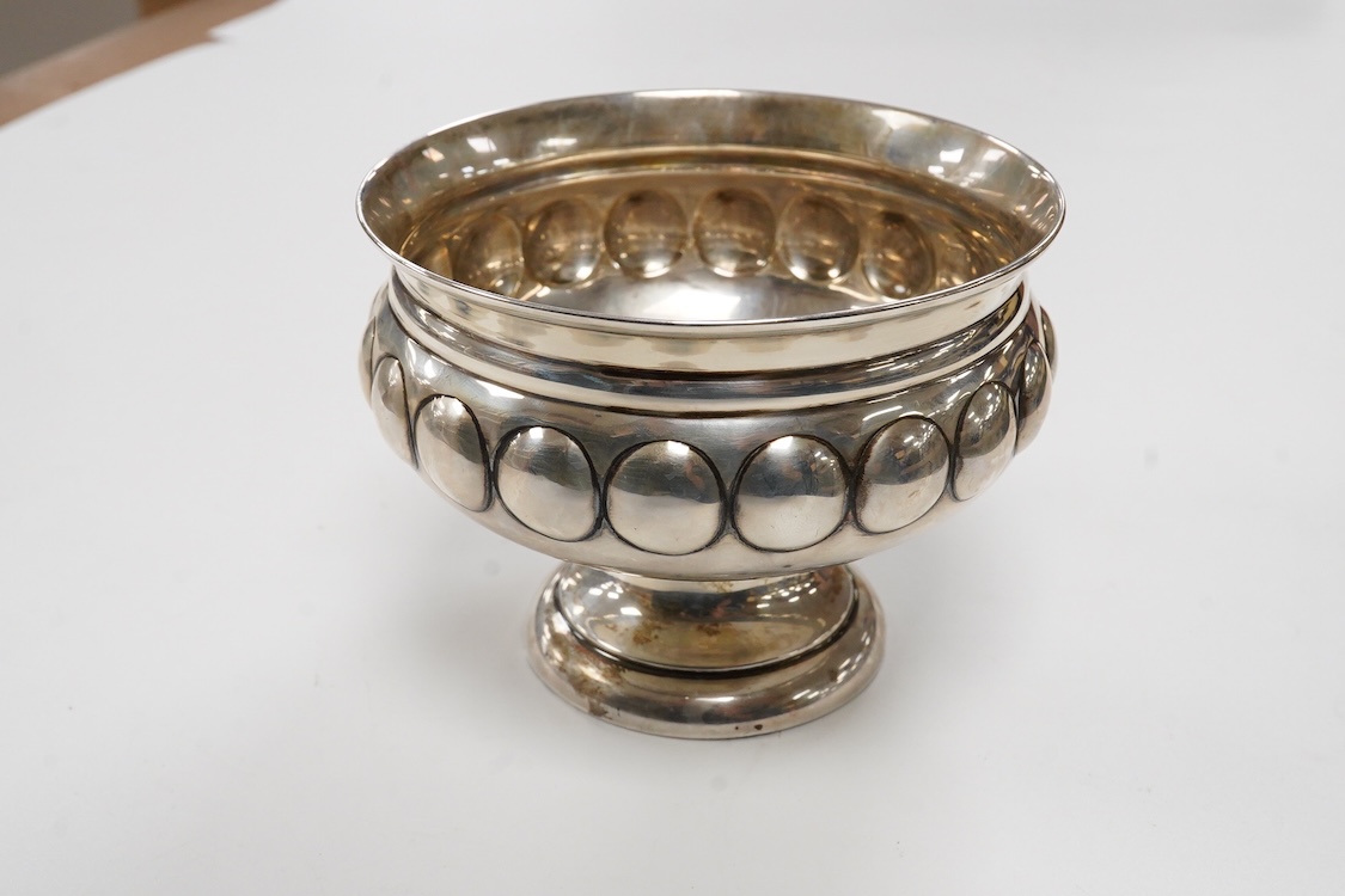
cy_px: 448
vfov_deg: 29.9
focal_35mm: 45
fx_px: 1681
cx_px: 672
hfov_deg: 43.6
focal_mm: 30
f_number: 18
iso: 2500
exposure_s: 1/100
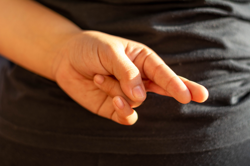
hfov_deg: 27.0
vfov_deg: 18.2
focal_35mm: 75
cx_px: 125
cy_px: 83
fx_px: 521
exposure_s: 1/400
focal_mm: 50
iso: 200
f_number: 2.5
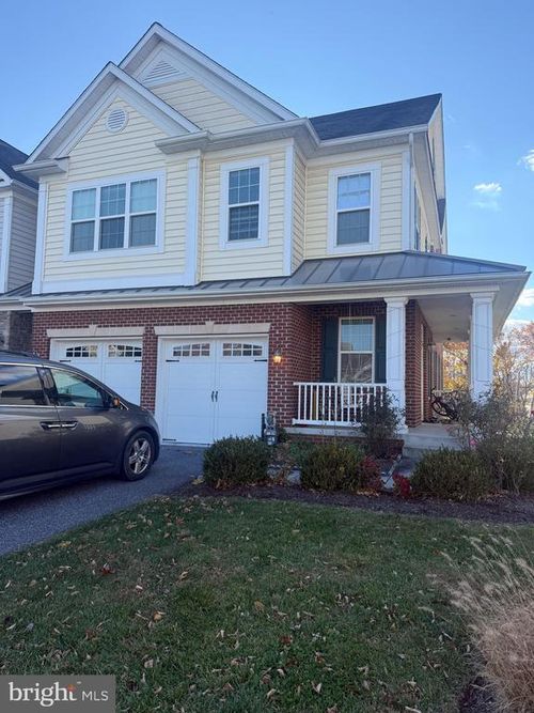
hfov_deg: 56.8
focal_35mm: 24
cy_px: 356
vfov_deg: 71.6
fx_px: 494
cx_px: 267
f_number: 1.78
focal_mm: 6.76
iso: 100
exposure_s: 1/1770
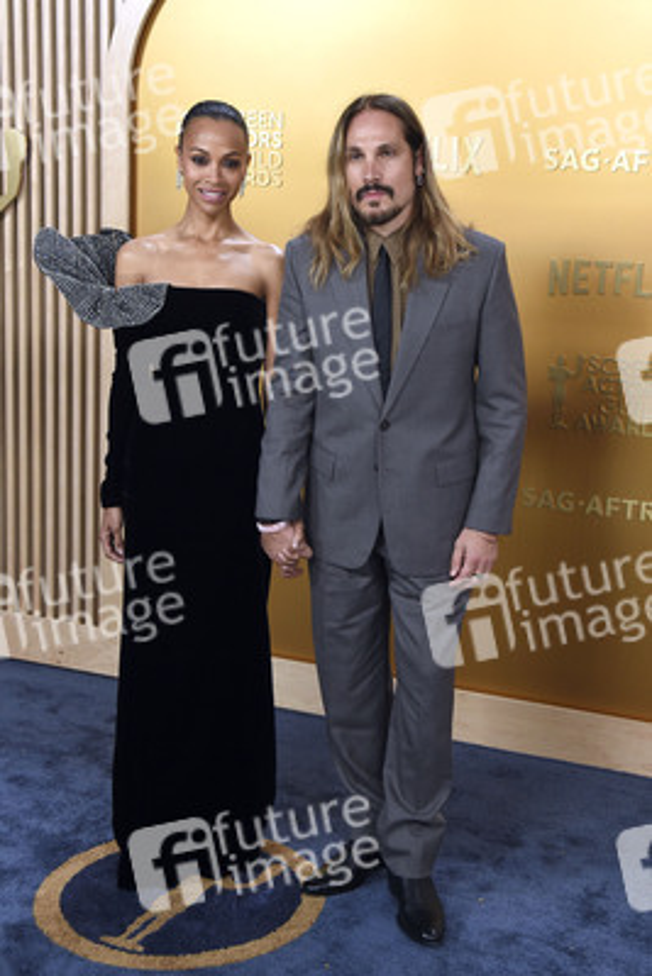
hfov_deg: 28.1
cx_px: 326
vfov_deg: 41.1
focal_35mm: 48
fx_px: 1303
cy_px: 488
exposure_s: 1/250
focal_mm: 48
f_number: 5
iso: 2500
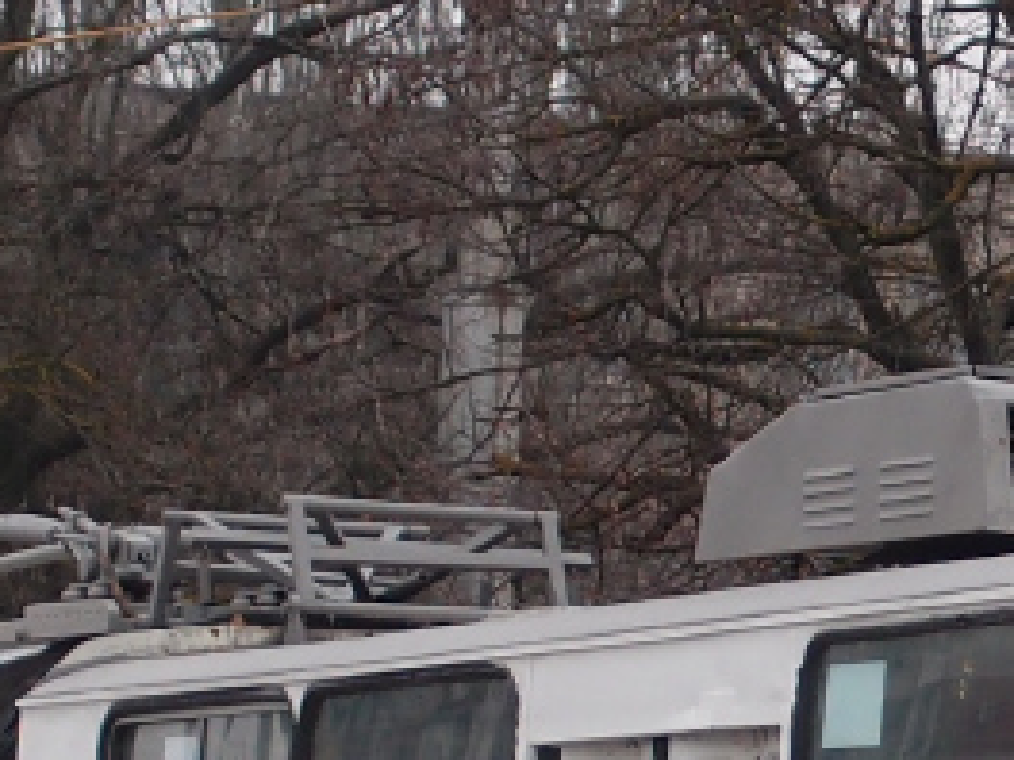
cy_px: 850
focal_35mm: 271
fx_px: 7938
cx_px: 1198
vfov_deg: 5.5
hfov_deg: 7.3
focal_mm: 11.84
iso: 100
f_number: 2.2
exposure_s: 1/160
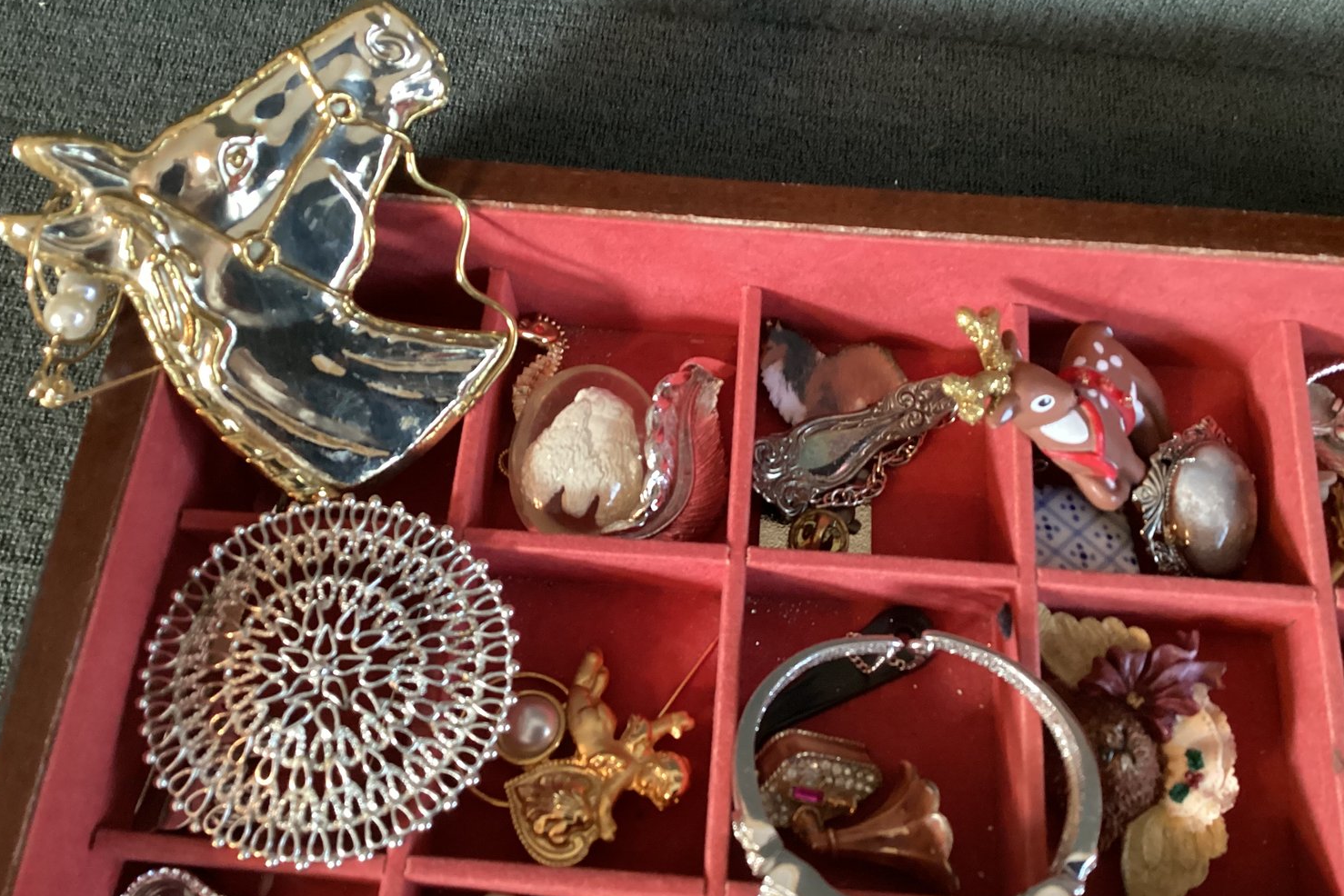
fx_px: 1232
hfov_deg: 57.2
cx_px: 664
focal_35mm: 33
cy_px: 417
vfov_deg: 40.0
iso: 400
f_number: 2.4
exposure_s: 1/33
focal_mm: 3.3
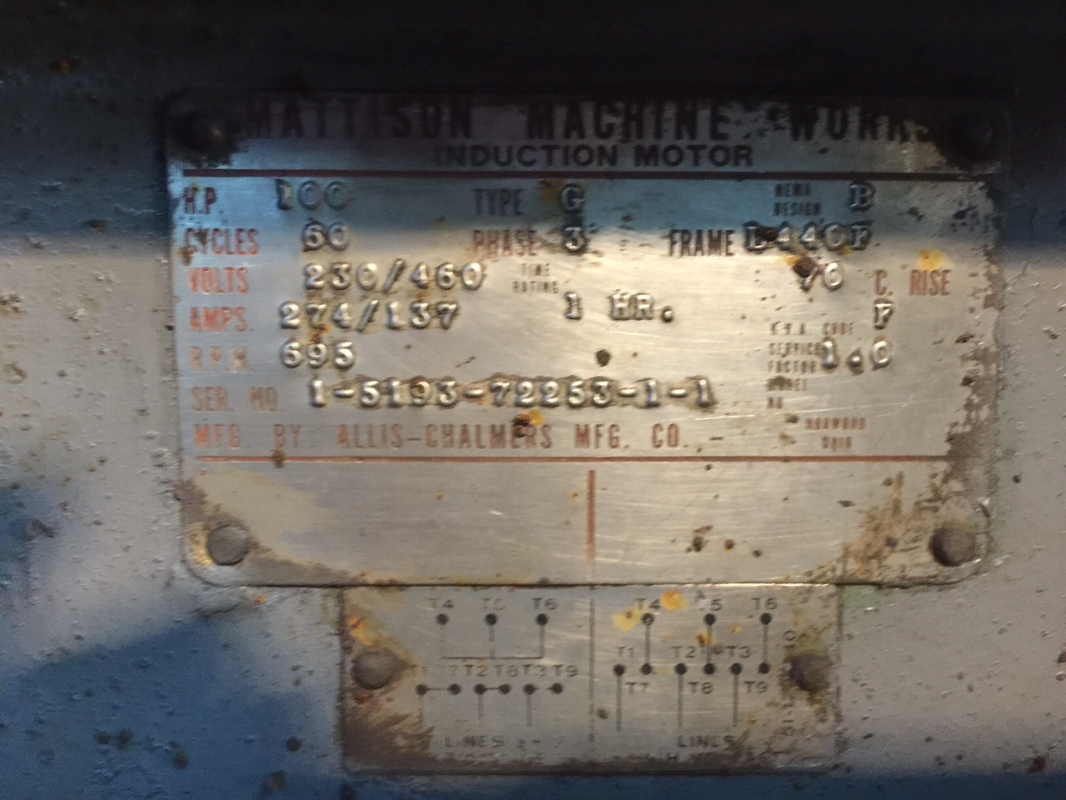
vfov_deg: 48.2
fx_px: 893
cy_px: 400
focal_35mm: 29
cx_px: 533
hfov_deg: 61.7
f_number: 2.2
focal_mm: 4.15
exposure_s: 1/4
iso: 80
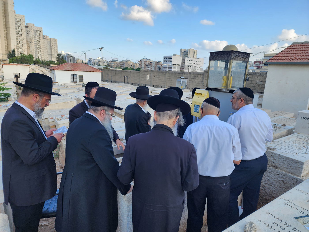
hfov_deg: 73.9
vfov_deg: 58.9
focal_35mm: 23
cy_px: 116
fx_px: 205
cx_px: 154
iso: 12
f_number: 1.8
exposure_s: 1/272
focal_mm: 6.4
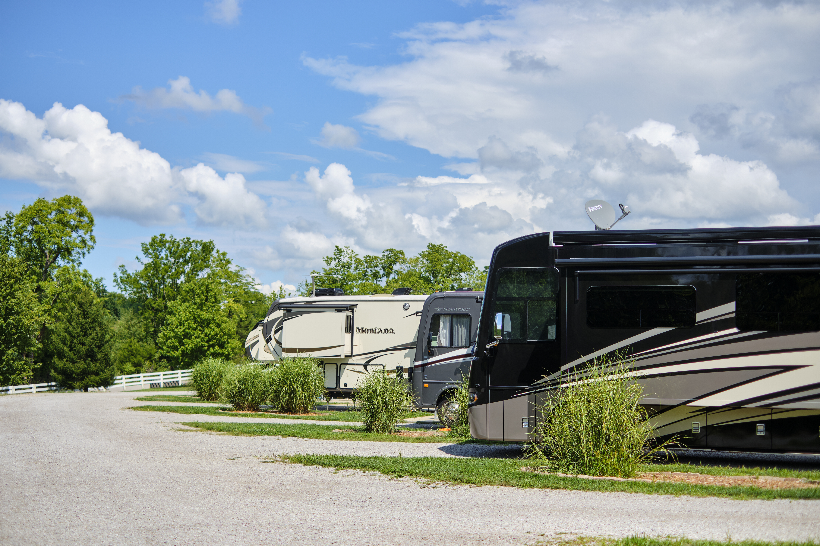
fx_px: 1207
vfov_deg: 25.5
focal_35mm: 53
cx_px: 410
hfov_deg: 37.5
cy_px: 273
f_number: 2
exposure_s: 1/8000
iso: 200
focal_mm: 35
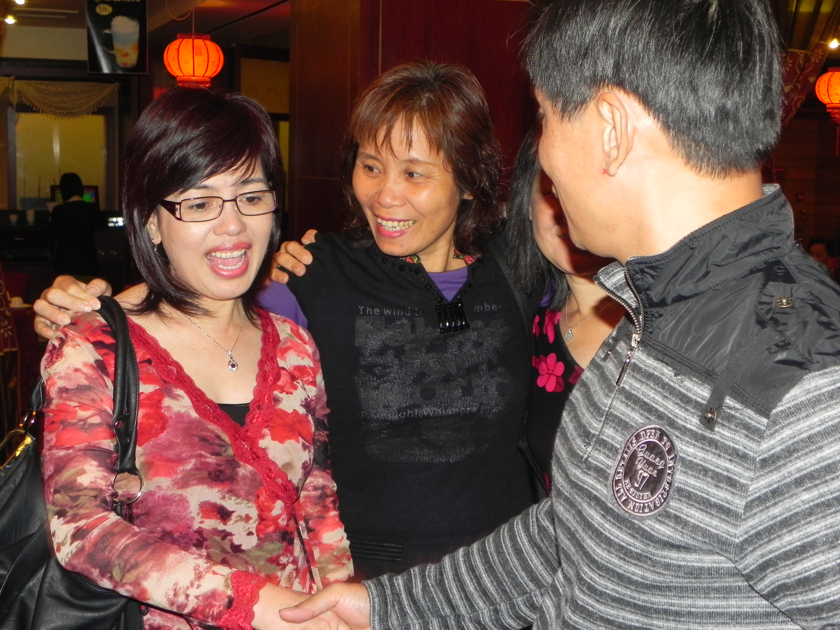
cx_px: 420
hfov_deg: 33.2
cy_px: 315
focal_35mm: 58
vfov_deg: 25.2
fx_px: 1407
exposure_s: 1/30
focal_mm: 10.3
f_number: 3.5
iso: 200
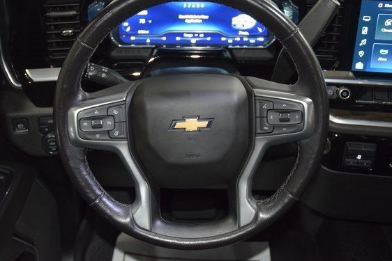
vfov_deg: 27.2
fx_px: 540
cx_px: 188
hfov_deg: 39.9
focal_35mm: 50
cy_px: 118
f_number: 3.8
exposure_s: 1/30
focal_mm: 29
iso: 2200
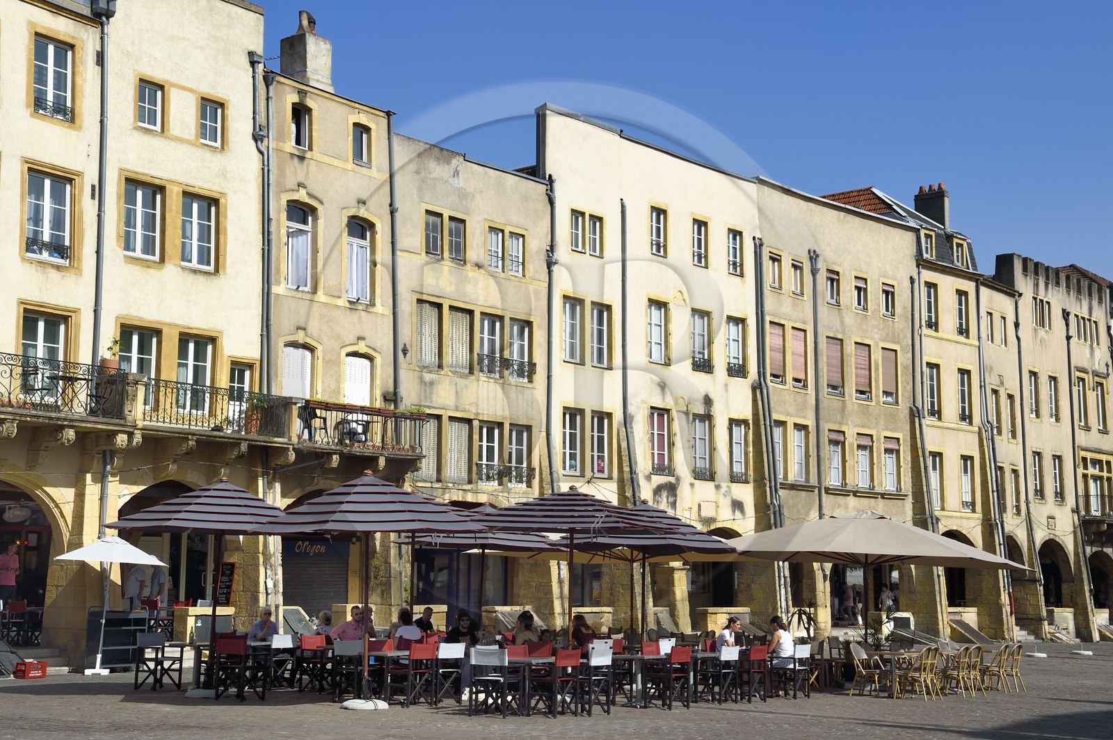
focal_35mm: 50
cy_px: 370
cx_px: 556
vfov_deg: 26.9
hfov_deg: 39.6
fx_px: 1545
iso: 200
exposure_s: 1/250
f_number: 14
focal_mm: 50
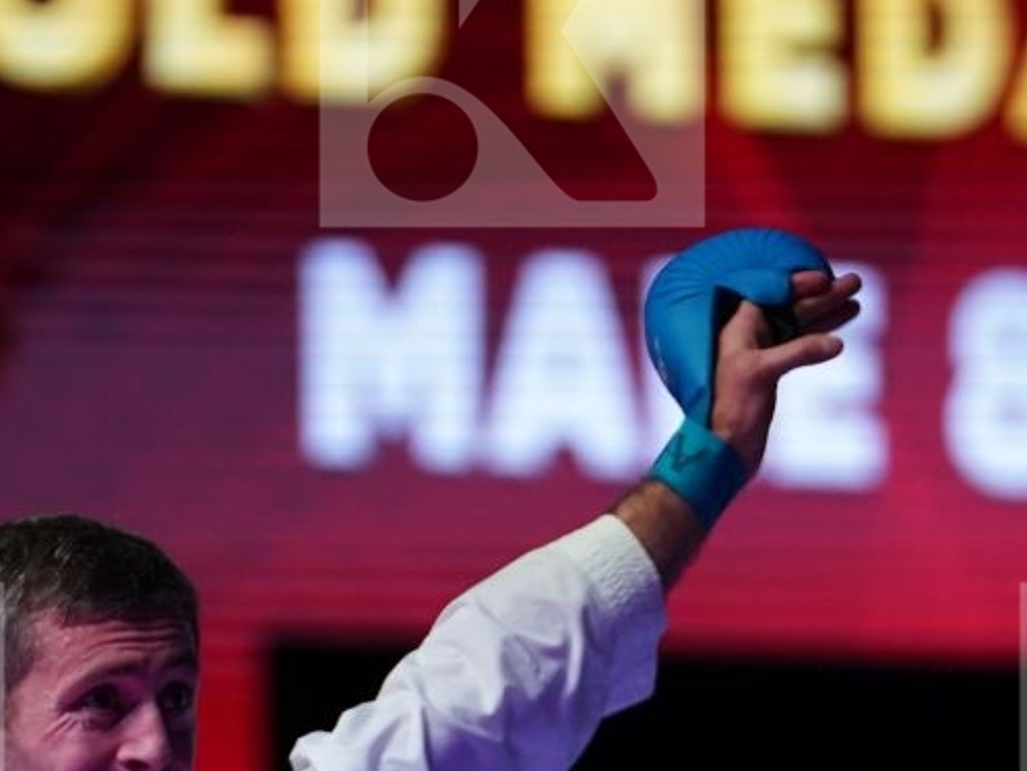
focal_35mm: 595
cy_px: 771
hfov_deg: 3.3
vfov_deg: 2.5
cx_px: 512
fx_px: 17657
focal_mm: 171
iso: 2000
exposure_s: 1/1000
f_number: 2.8
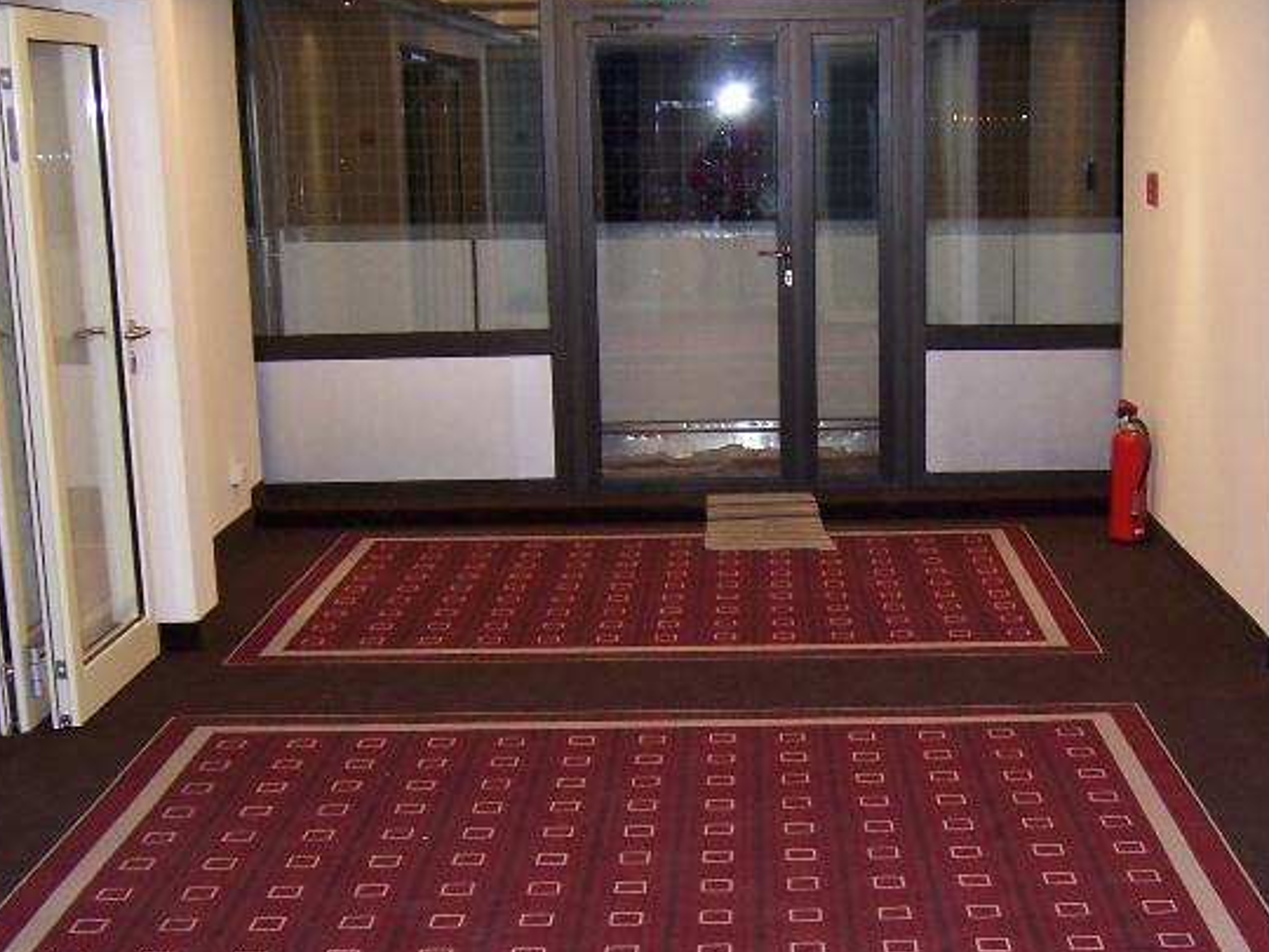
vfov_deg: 26.5
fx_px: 2016
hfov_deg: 34.6
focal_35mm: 55
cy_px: 591
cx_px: 834
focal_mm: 5.5
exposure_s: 1/60
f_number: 2.8
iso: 140
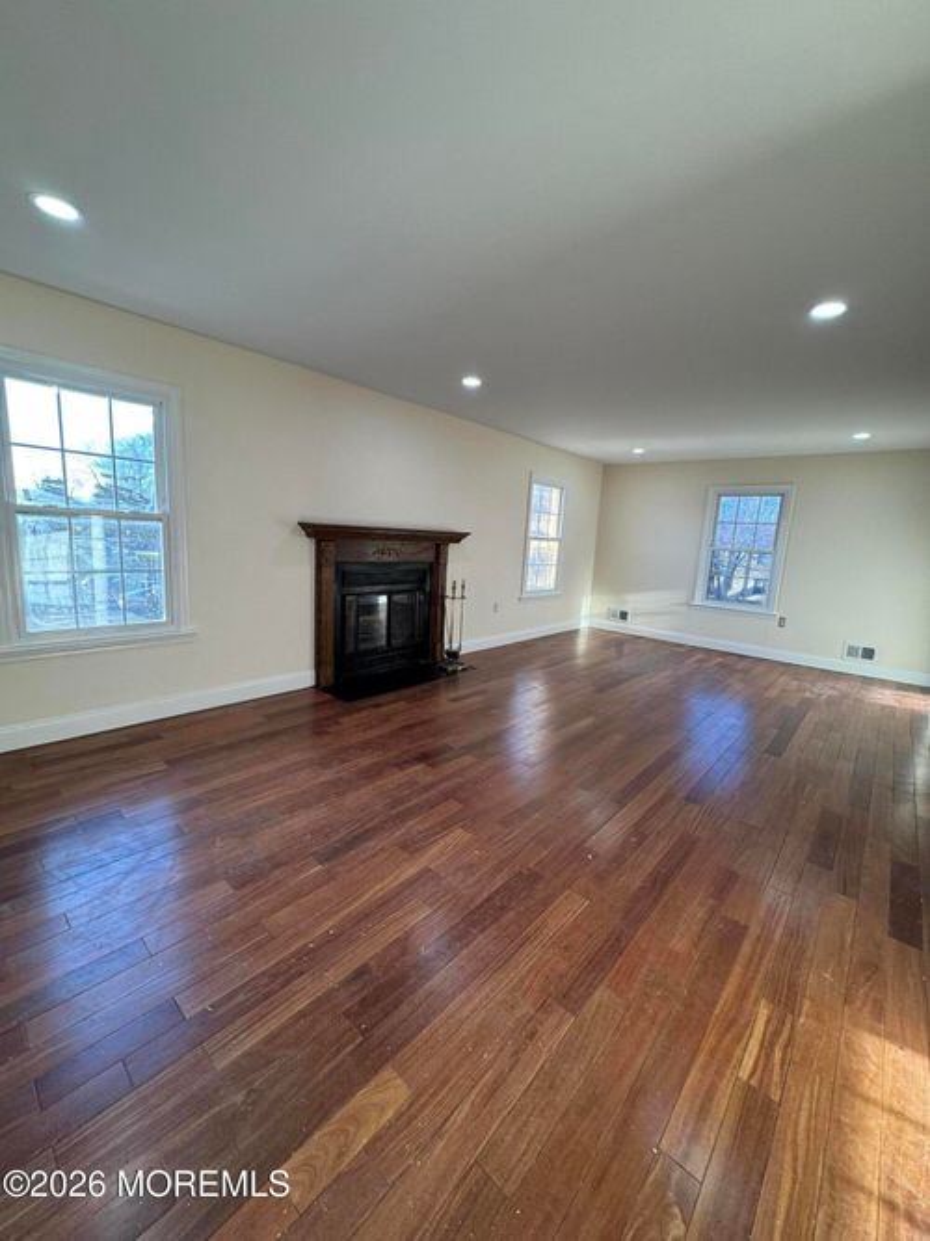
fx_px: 502
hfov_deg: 85.7
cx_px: 465
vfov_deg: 102.1
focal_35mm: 14
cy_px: 620
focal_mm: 2.22
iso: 125
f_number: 2.2
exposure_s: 1/120
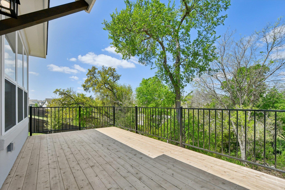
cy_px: 95
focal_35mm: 15
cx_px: 142
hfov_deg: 100.4
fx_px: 119
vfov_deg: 77.3
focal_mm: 10
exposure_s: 1/1600
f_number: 8
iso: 400
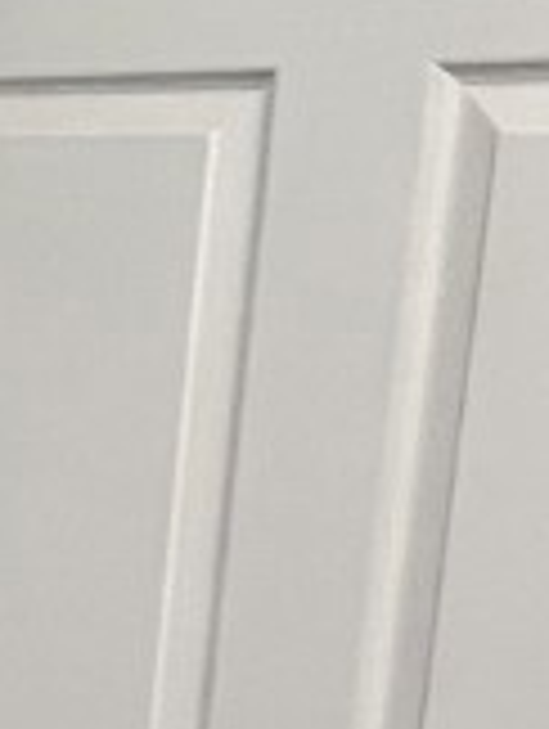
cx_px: -626
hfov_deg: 14.3
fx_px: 1729
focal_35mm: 82
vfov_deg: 23.6
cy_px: 513
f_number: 1.8
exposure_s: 1/60
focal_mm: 1.57
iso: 320
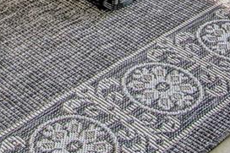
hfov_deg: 17.7
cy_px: -404
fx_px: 721
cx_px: 3
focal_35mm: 113
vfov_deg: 8.4
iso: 100
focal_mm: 15
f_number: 7.1
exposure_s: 1/160
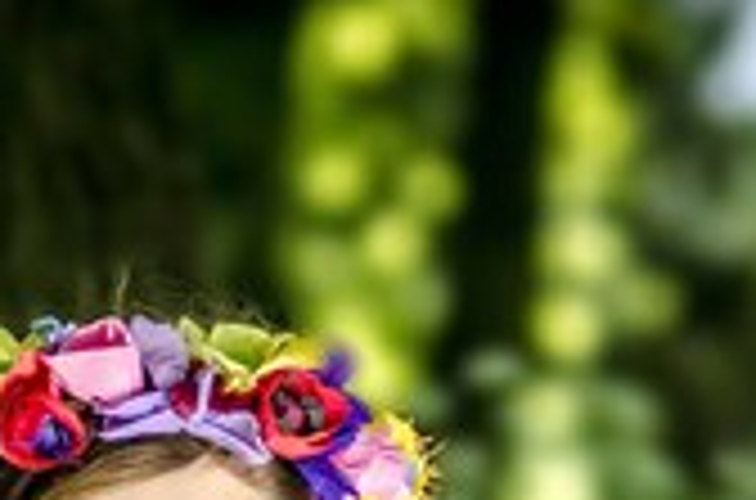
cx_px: 216
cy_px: 874
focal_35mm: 200
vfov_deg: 6.7
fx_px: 4186
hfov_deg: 10.3
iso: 100
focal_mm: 35
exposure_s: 1/2000
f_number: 2.2
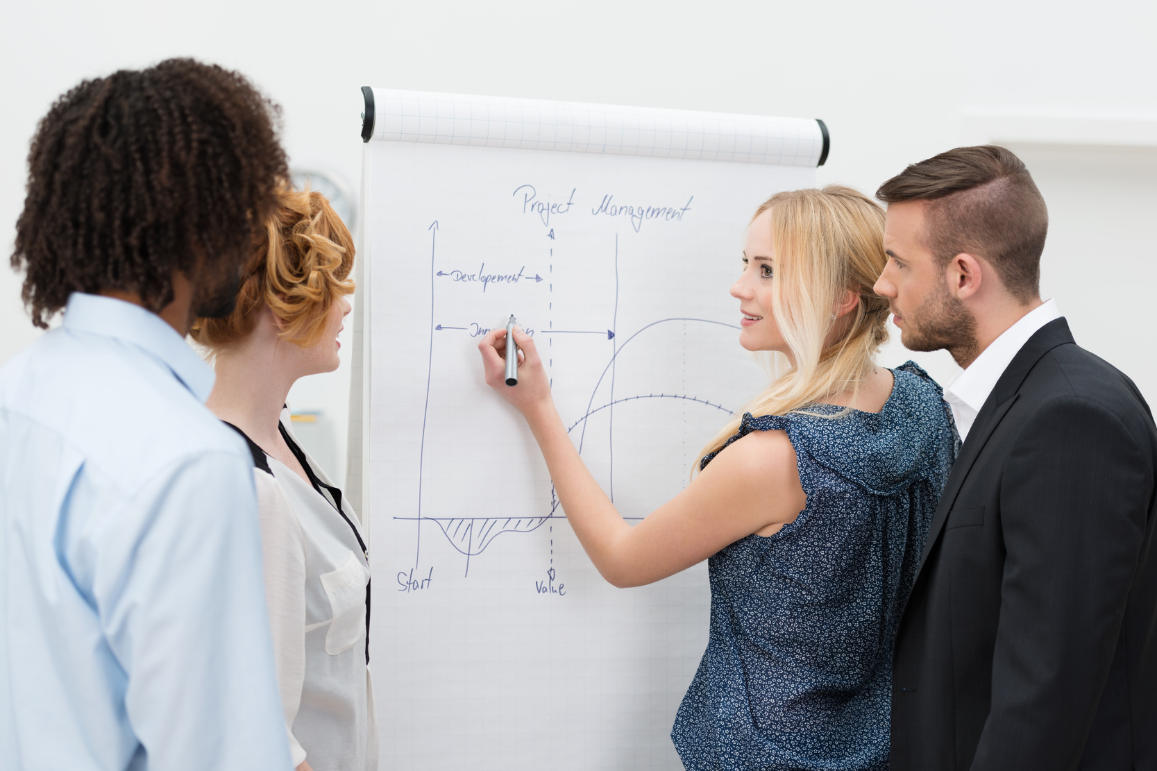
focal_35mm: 81
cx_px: 573
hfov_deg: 25.1
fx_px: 2603
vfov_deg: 16.9
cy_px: 384
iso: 100
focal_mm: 80
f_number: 3.2
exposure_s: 1/160
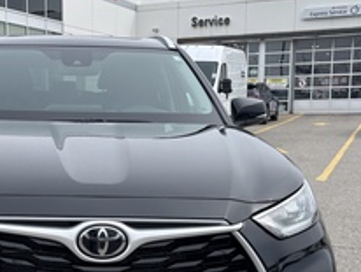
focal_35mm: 53
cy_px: 208
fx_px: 553
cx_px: 72
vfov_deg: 27.2
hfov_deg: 35.0
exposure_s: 1/1984
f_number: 1.6
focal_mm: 5.96
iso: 50
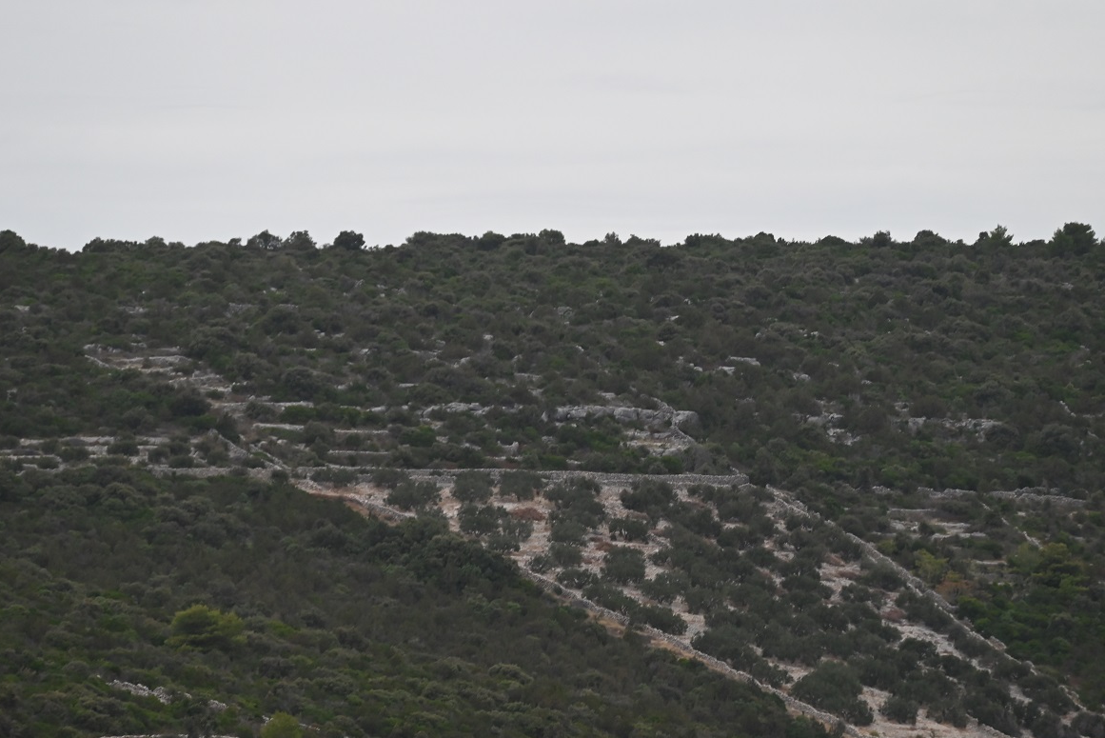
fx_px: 7338
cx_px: 555
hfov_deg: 8.6
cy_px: 415
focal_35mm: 239
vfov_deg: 5.8
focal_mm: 185
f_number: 5
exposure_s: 1/500
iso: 1400
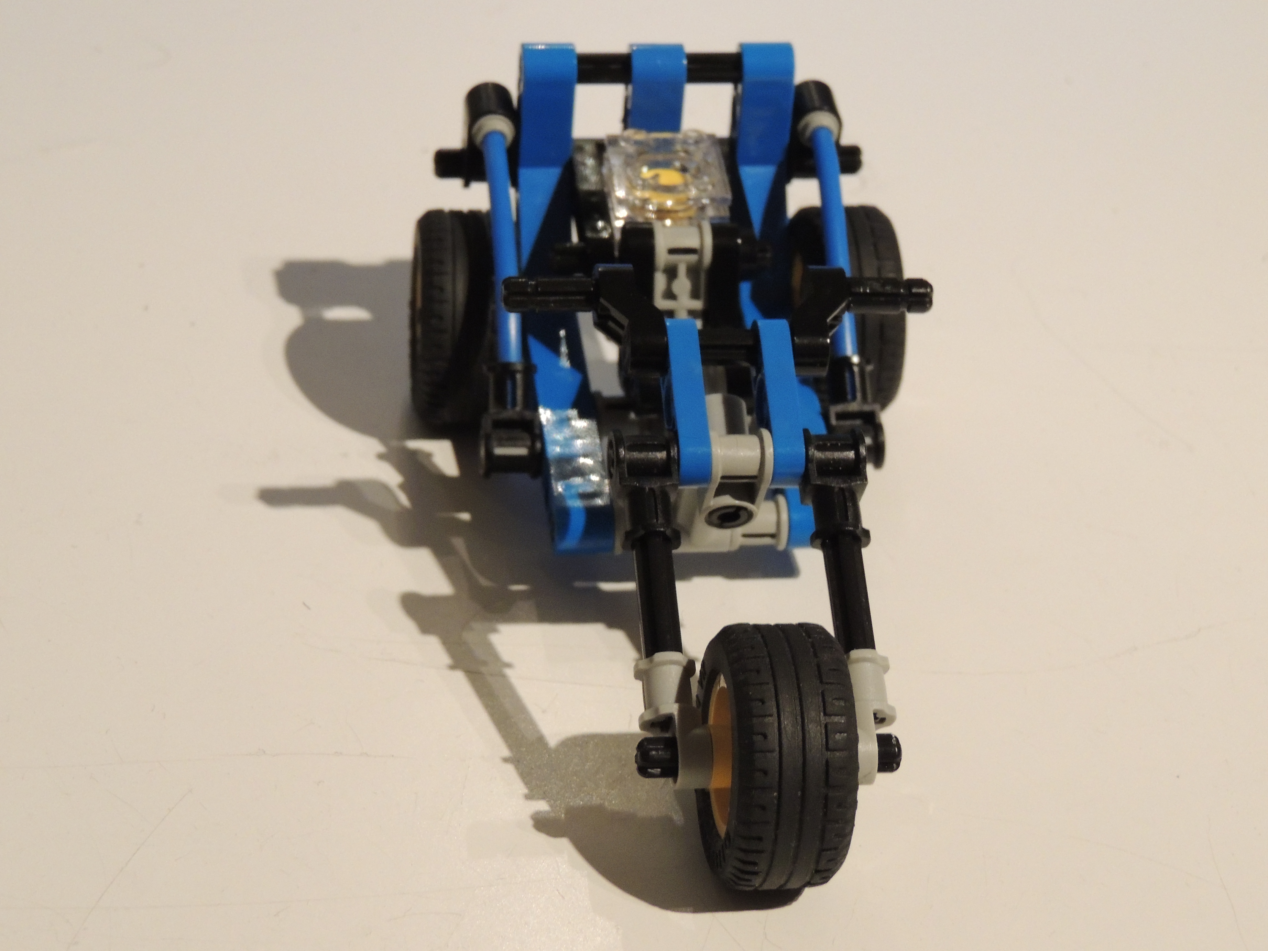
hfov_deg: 23.0
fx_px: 3114
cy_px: 476
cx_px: 634
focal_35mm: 85
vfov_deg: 17.4
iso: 800
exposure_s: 1/15
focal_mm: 15.1
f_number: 4
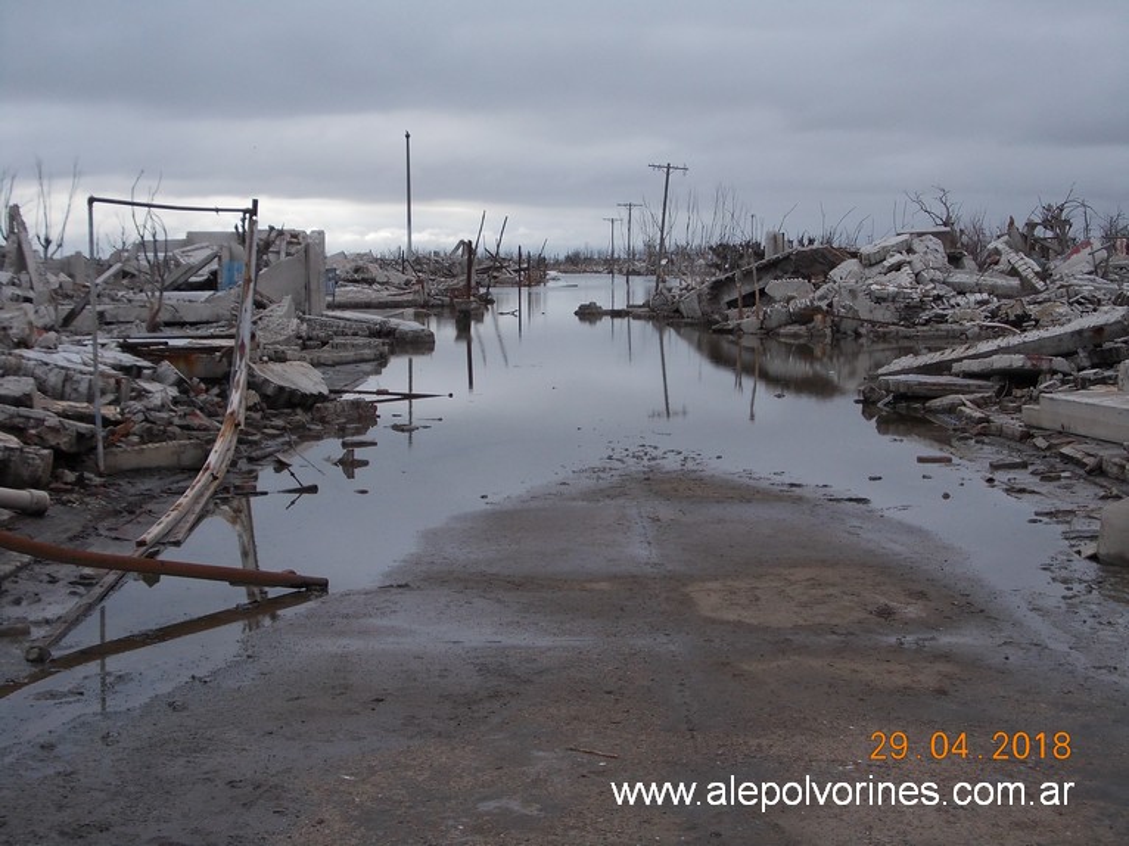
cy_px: 423
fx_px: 1956
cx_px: 564
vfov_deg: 24.4
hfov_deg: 32.2
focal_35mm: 60
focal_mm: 8.5
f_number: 4
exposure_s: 1/400
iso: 80
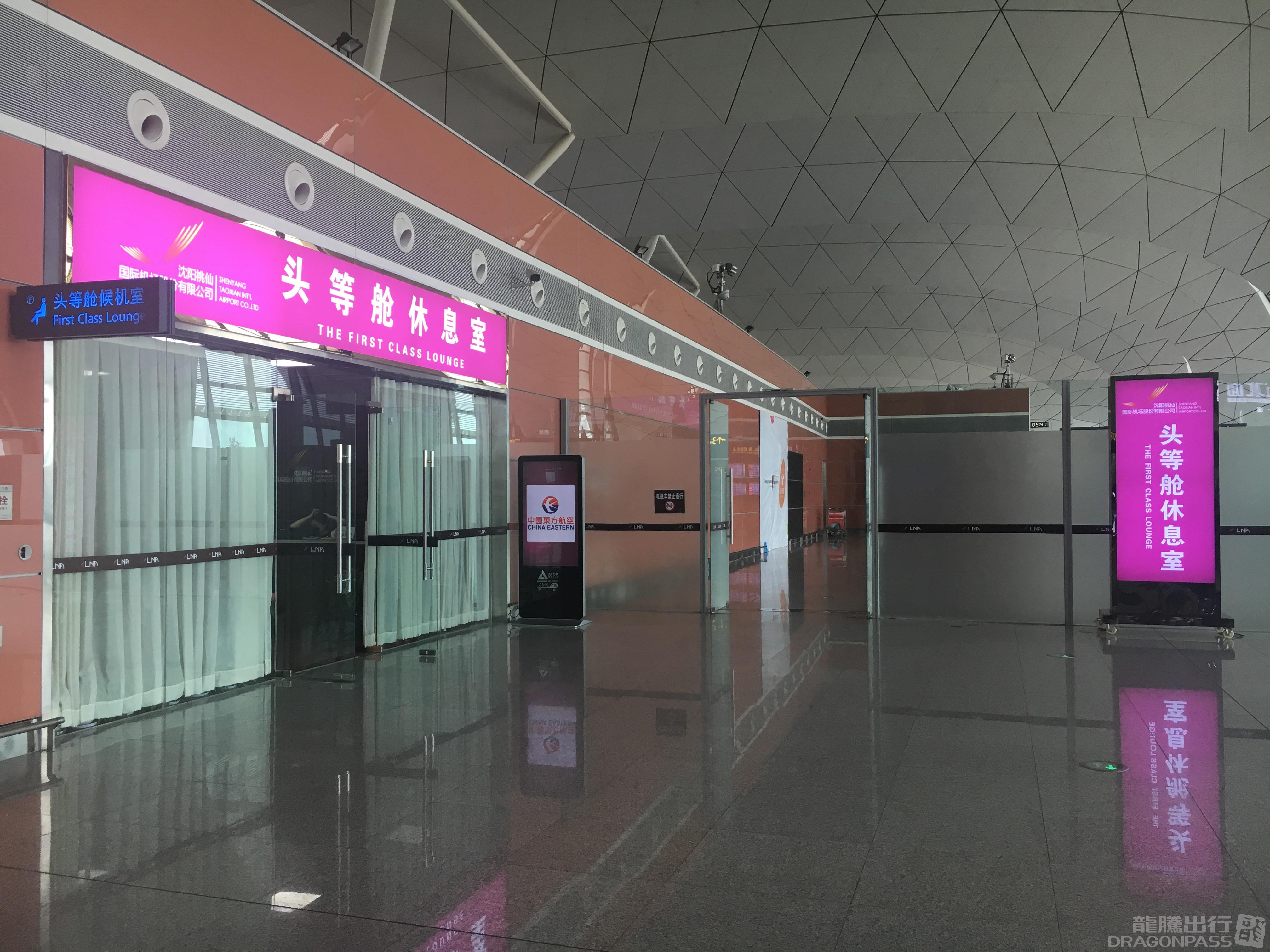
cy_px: 476
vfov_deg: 48.2
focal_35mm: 29
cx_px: 635
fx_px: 1064
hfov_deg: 61.7
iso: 32
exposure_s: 1/33
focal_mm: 4.15
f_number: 2.2
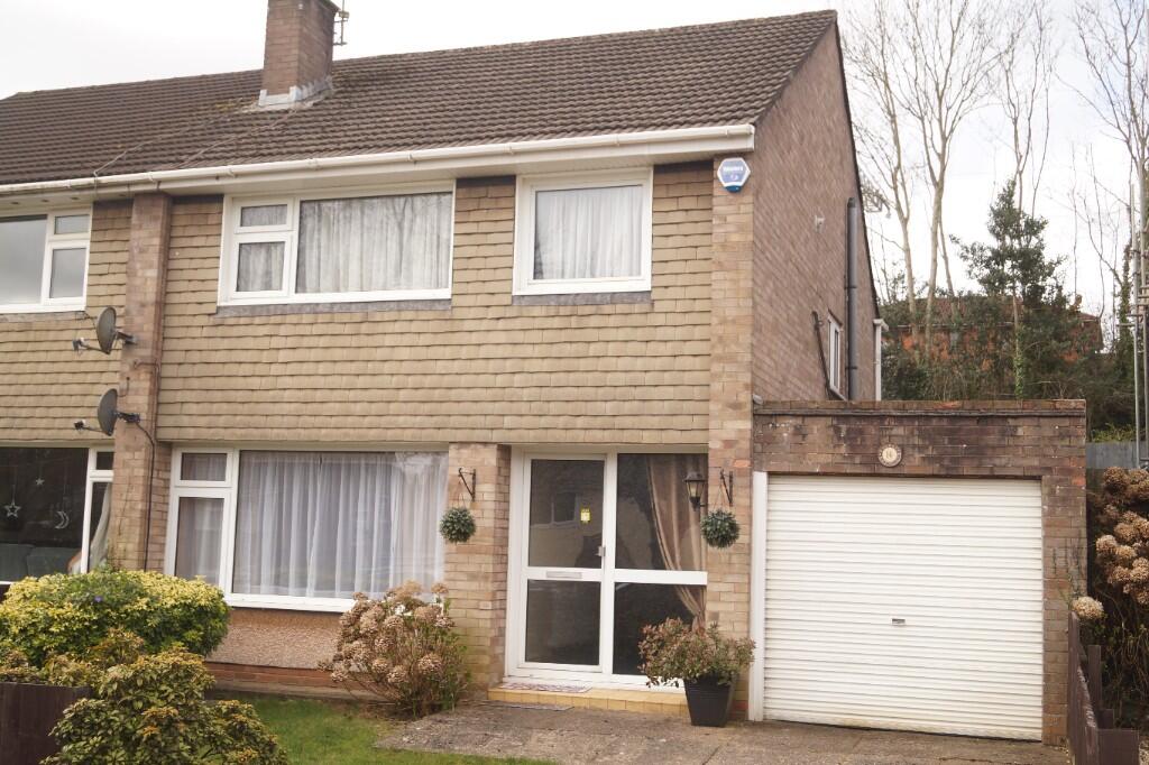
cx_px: 574
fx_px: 1244
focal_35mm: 39
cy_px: 382
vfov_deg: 34.2
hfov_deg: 49.6
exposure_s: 1/160
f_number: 4.5
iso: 100
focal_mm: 26
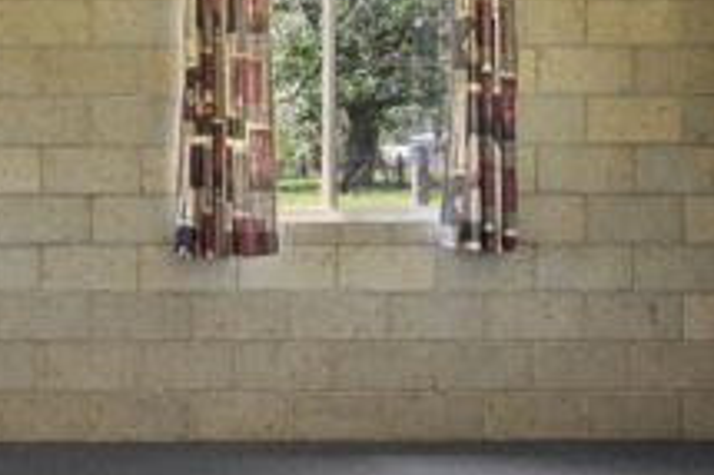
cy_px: 193
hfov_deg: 32.1
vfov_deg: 25.9
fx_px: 1031
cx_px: -130
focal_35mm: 52
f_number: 7.1
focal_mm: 14
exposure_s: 1/25
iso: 200
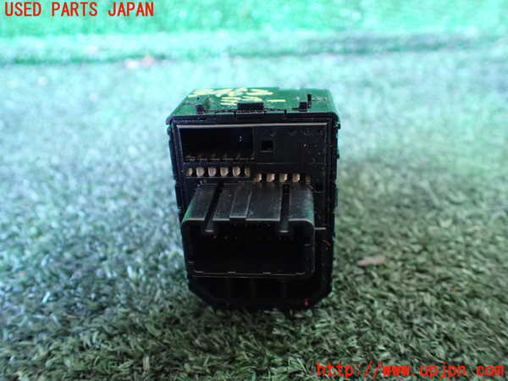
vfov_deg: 46.8
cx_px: 254
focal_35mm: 30
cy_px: 190
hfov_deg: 60.0
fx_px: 440
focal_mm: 5.4
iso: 1250
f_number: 2.3
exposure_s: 1/30
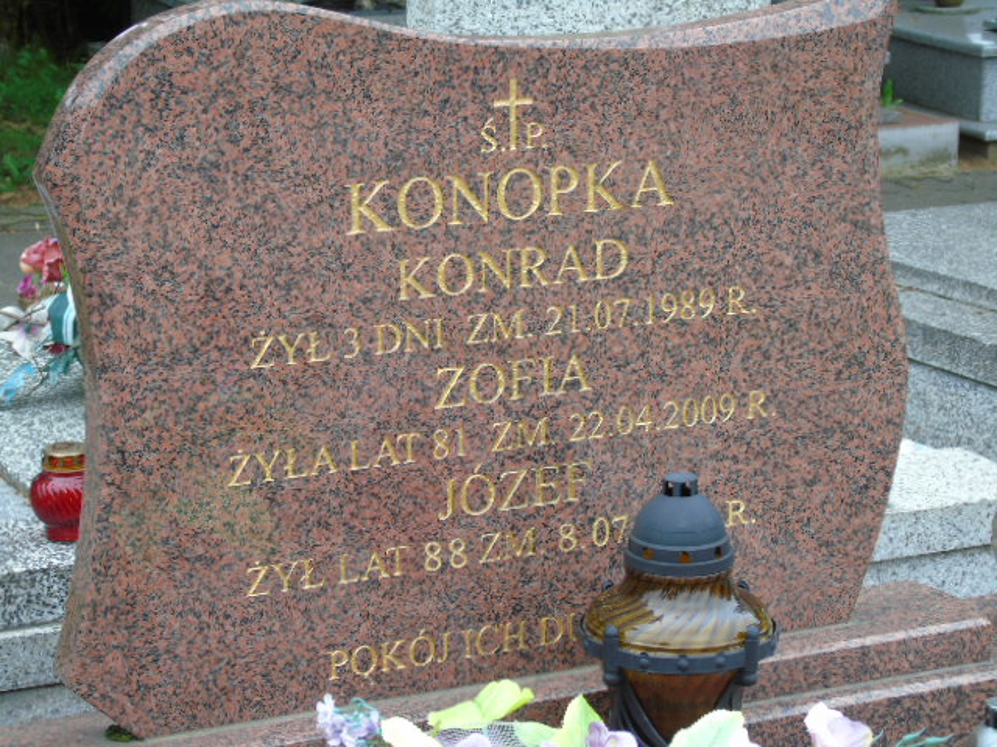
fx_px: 2707
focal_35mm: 94
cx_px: 498
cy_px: 374
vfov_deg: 15.7
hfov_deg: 20.9
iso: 80
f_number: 4.3
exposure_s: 1/100
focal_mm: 17
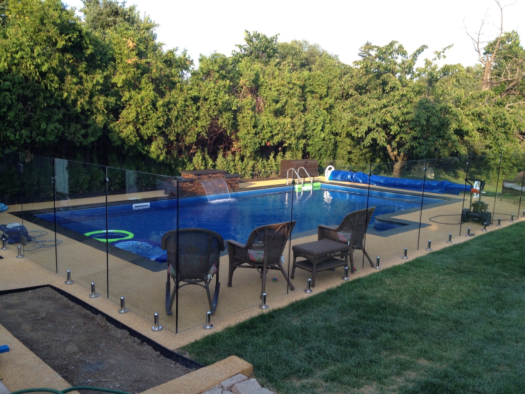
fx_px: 531
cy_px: 197
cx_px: 262
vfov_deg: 40.7
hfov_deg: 52.6
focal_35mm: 35
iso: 50
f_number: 2.4
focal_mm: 4.28
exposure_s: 1/319
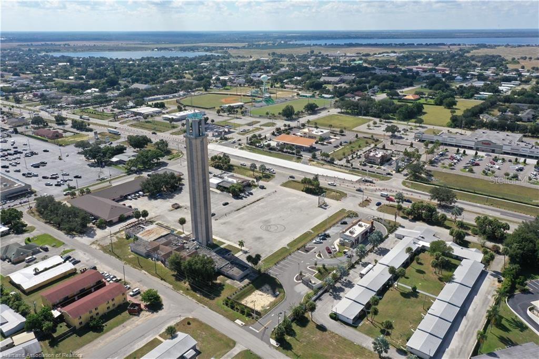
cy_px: 180
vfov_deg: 46.4
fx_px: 419
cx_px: 270
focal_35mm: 28
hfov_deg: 65.5
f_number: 6.3
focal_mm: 10.26
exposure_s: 1/500
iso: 100
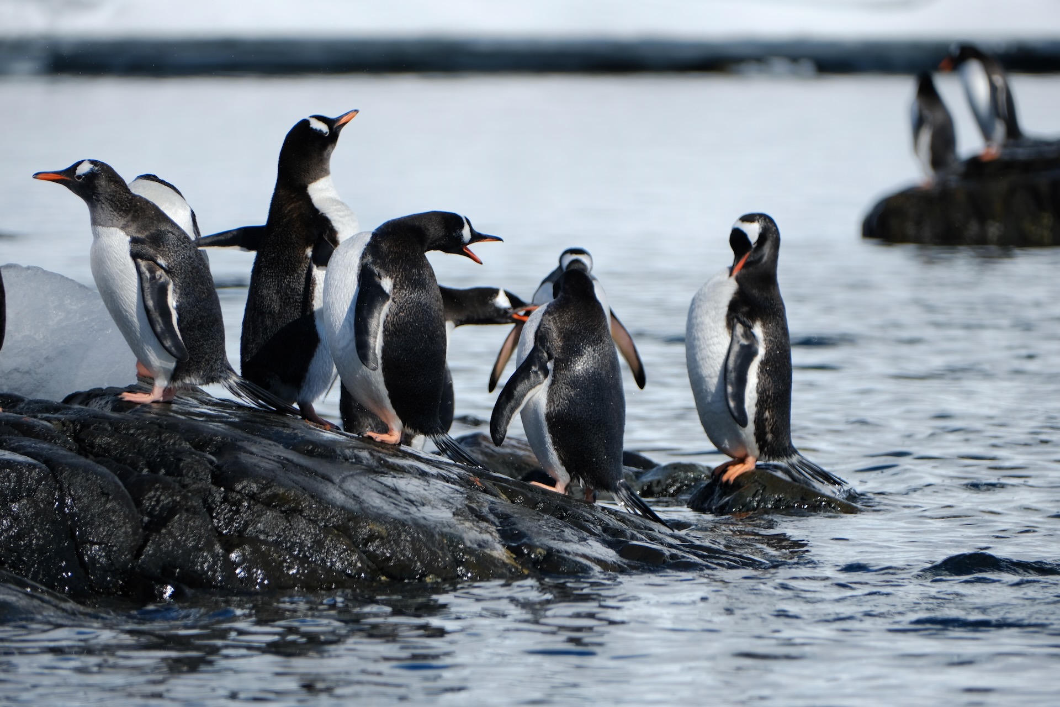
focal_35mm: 450
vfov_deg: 3.1
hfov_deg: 4.6
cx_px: 530
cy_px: 354
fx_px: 13249
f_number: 5.6
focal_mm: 300
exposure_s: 1/2000
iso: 200
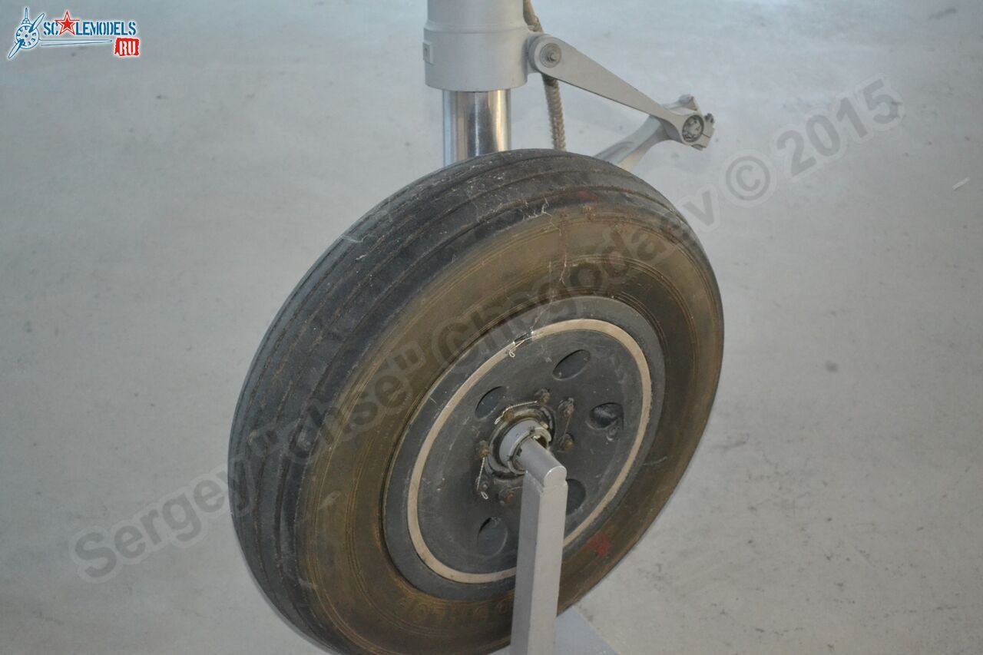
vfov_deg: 20.2
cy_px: 328
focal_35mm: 68
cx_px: 492
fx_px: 1843
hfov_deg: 29.9
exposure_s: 1/60
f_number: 5.3
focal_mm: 45
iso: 3200
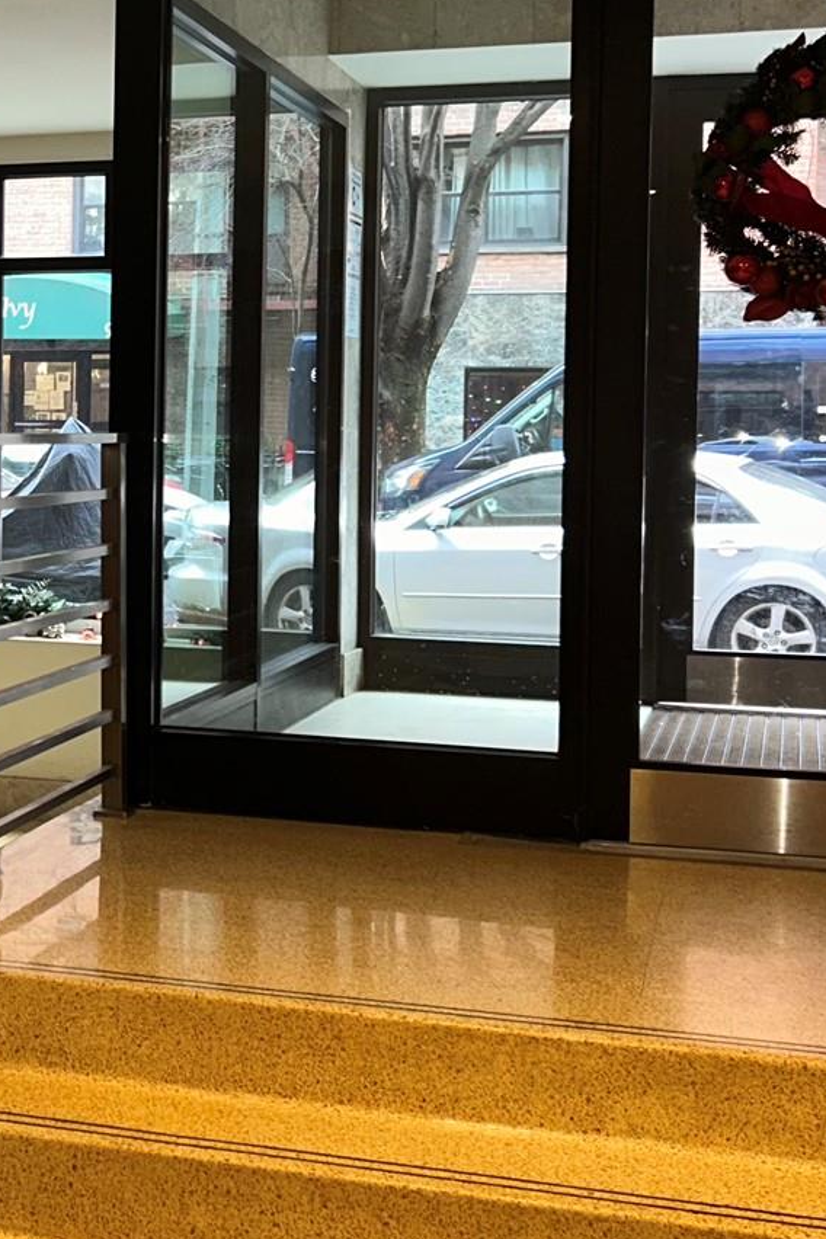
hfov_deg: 20.1
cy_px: 455
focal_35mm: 65
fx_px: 2237
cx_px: -65
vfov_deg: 30.8
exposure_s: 1/20
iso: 50
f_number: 1.5
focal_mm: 5.7
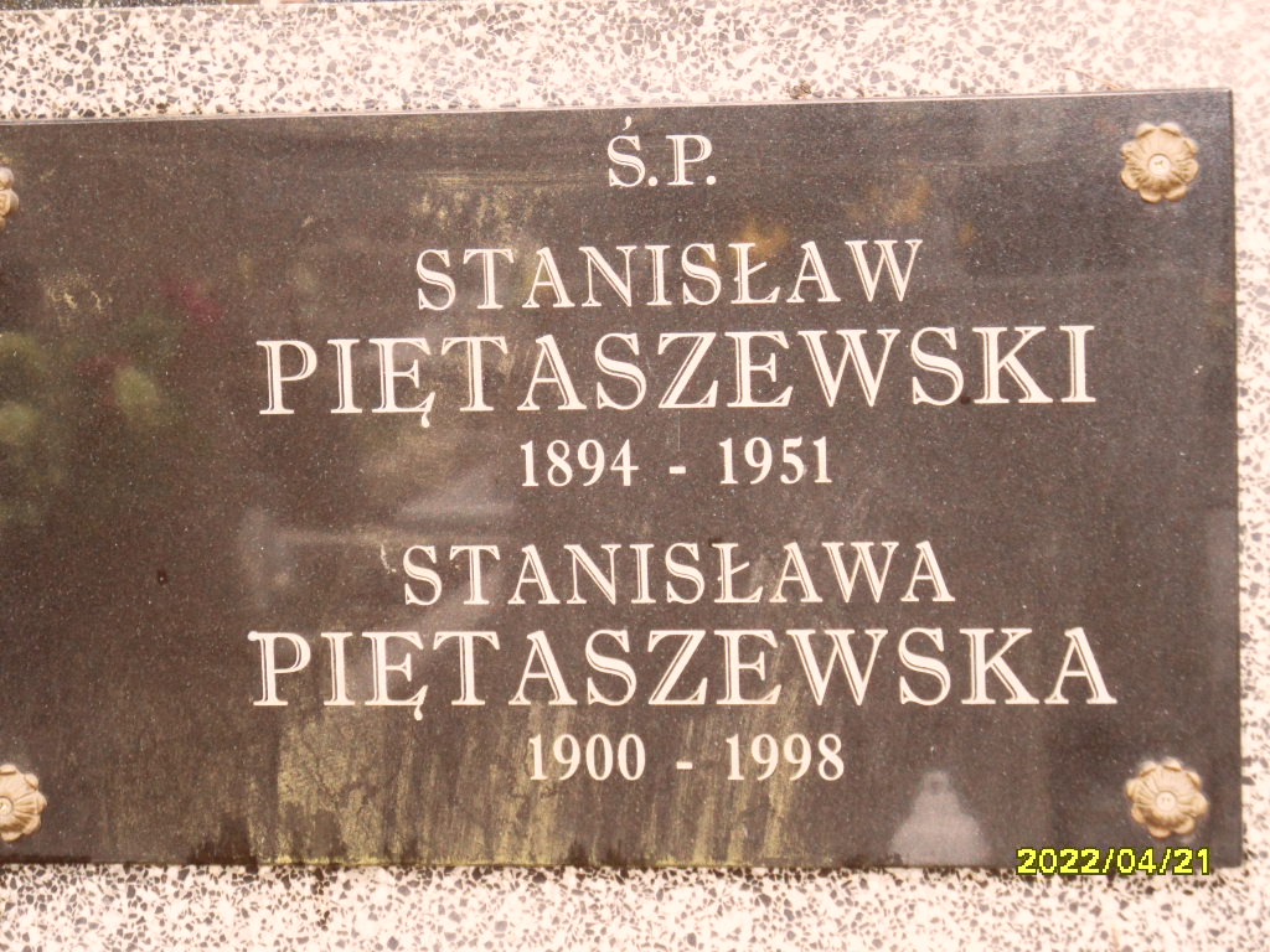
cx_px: 635
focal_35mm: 120
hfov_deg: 16.4
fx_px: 4403
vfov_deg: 12.3
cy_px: 476
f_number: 4.4
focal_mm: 20
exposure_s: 1/60
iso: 320
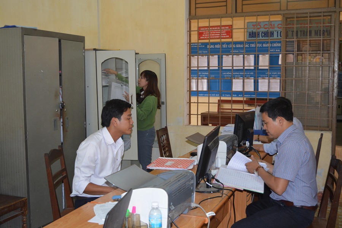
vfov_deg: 31.9
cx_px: 171
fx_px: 399
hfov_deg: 46.4
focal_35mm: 42
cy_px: 114
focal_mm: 28
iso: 1250
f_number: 4.2
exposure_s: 1/60
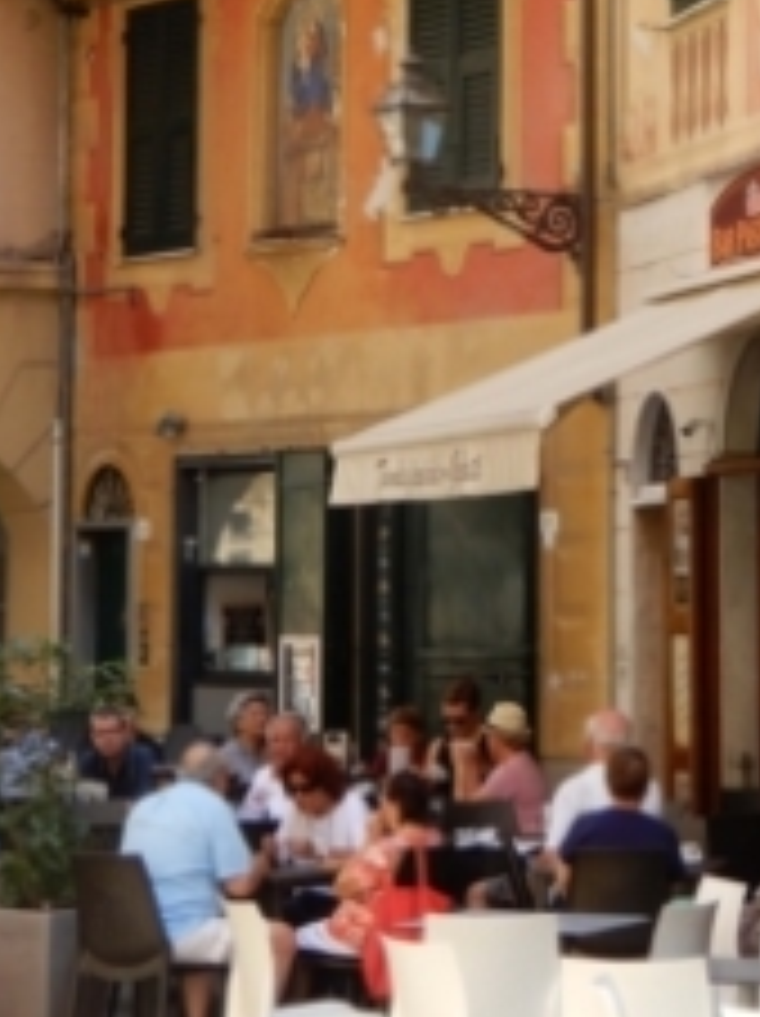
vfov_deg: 13.5
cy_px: 18
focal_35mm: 144
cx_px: 515
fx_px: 4223
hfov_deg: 10.3
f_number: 4.5
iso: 80
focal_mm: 11.6
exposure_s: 1/100
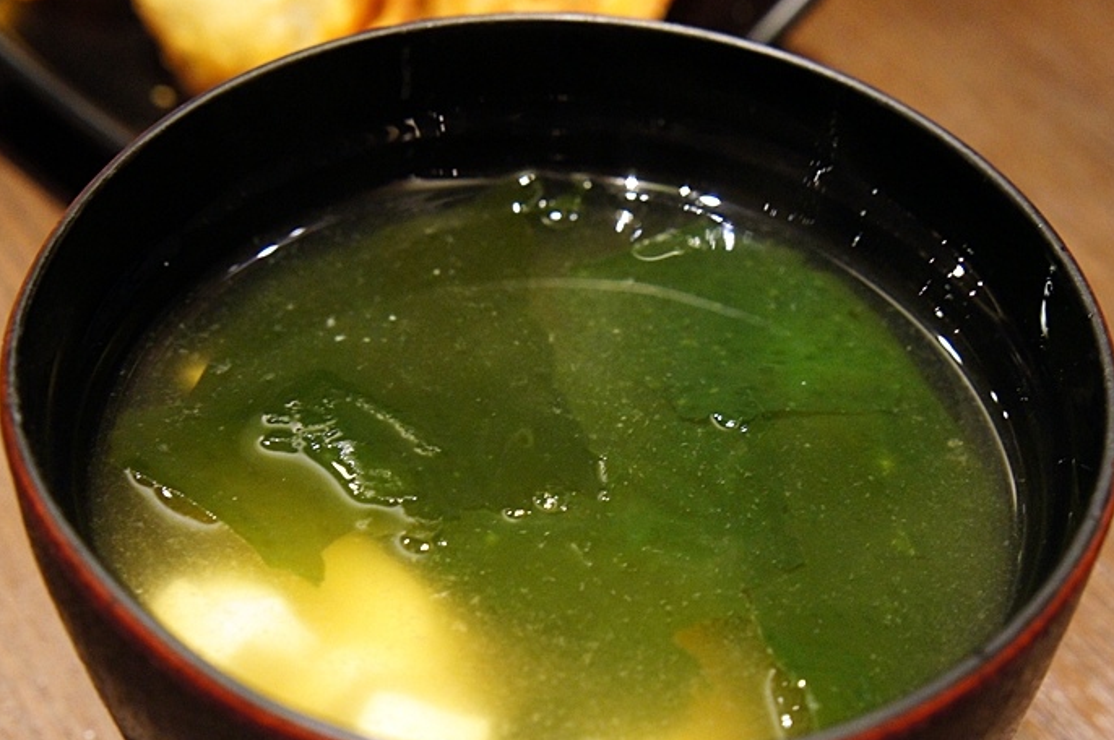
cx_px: 562
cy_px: 460
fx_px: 1948
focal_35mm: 63
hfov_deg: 31.9
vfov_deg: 21.5
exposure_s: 1/20
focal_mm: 32
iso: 1600
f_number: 5.6
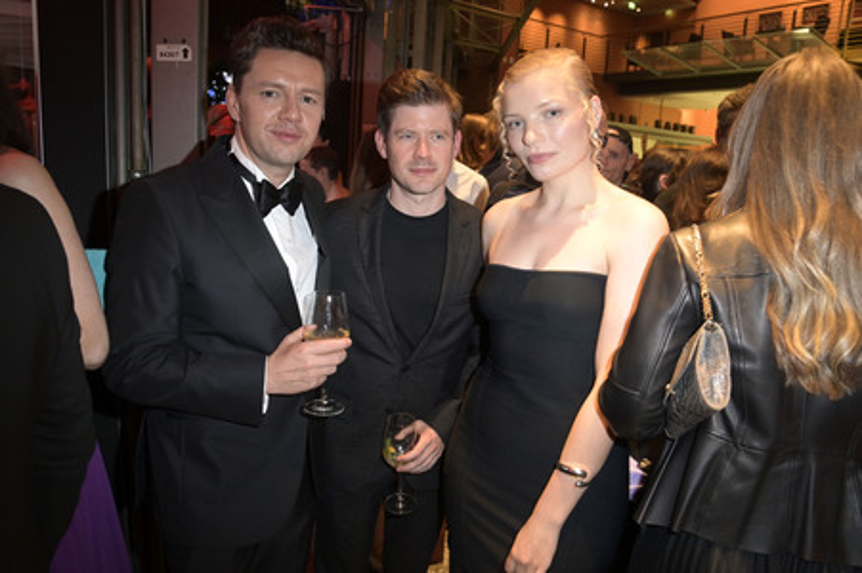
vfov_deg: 53.1
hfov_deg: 73.8
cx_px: 431
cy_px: 286
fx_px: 574
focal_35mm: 24
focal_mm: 24
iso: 2500
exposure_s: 1/40
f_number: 5.6
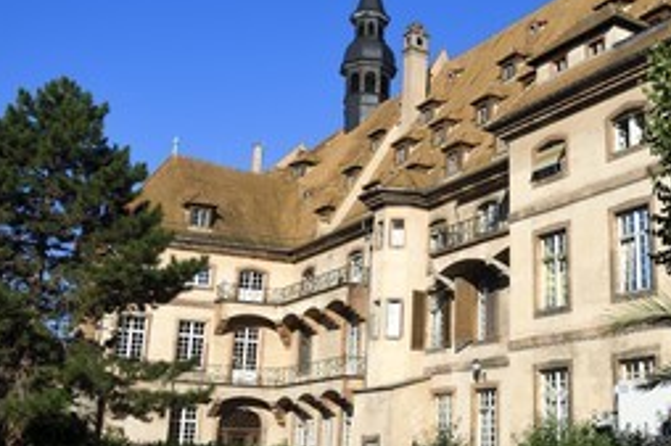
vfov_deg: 28.0
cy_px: 208
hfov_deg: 40.1
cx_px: 494
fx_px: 894
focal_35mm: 48
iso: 200
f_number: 14
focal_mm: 29
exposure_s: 1/250
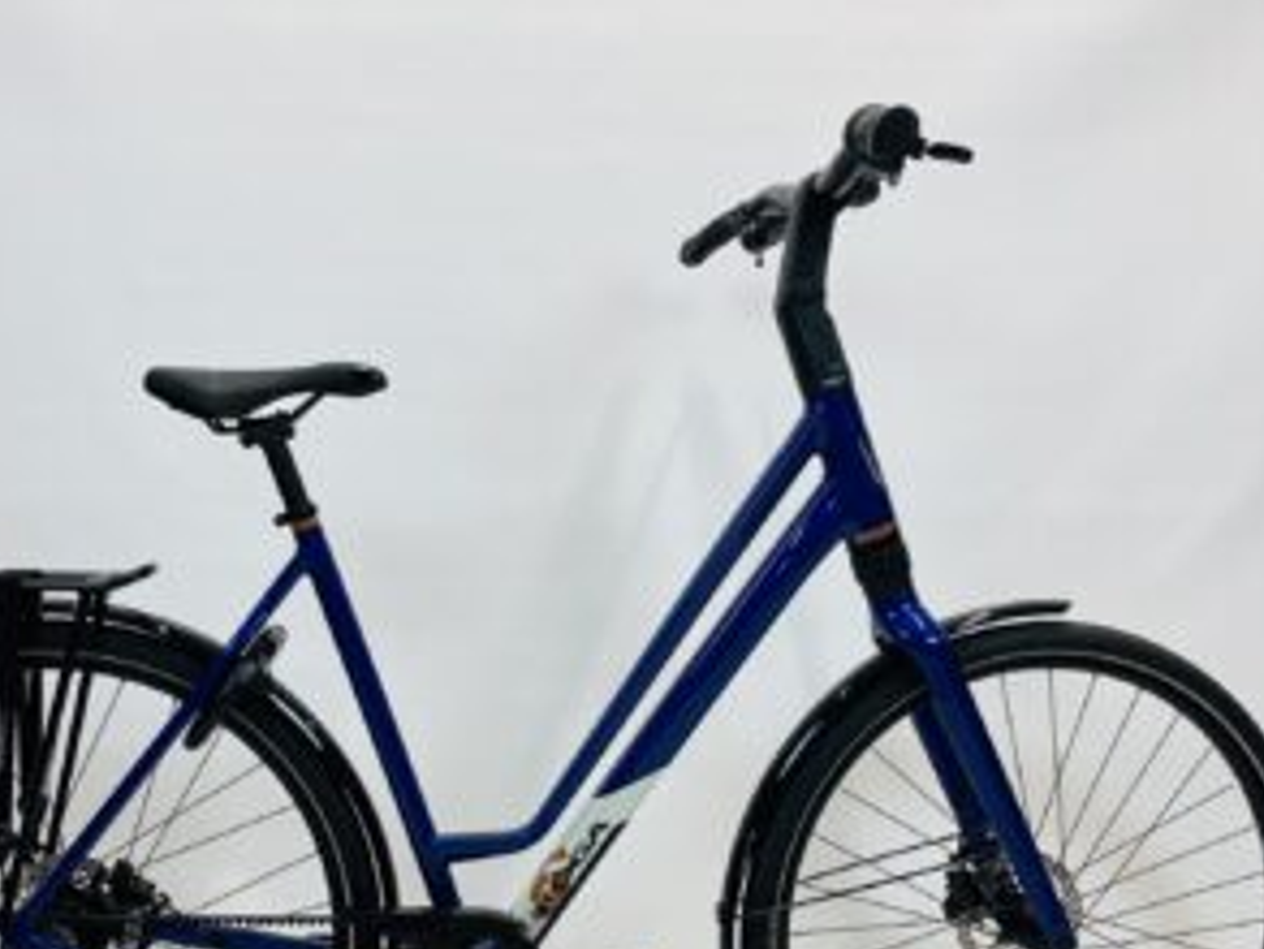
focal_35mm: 40
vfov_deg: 35.7
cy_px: 625
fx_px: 1461
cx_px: 574
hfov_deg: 46.7
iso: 40
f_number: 1.8
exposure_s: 1/100
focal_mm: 4.25
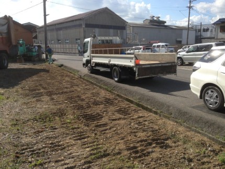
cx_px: 112
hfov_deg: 55.4
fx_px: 214
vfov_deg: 42.9
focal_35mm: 33
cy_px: 84
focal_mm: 4.13
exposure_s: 1/1427
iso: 50
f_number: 2.4
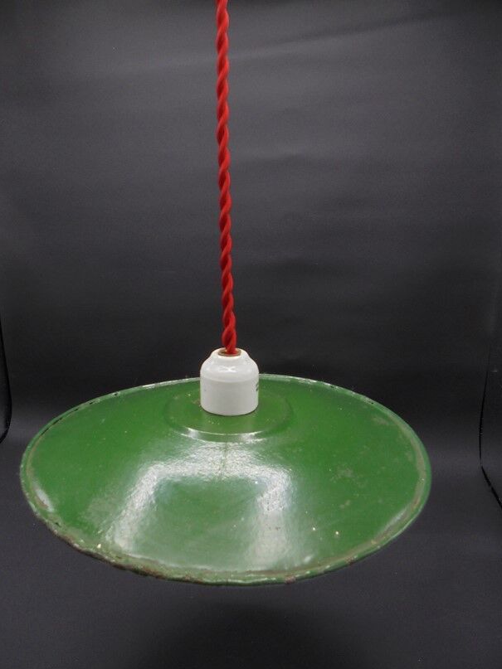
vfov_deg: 61.6
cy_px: 307
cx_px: 239
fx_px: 561
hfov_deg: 48.2
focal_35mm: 29
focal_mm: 4.6
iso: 100
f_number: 3.5
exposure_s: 1/125
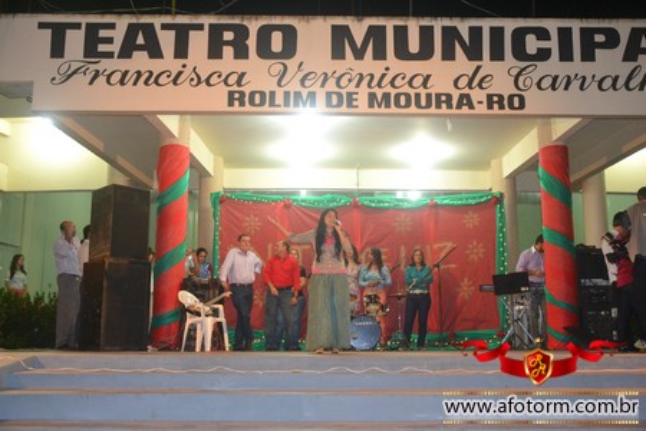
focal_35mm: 39
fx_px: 700
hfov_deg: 49.6
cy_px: 216
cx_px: 323
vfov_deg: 34.2
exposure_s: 1/60
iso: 1800
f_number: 3.8
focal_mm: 26
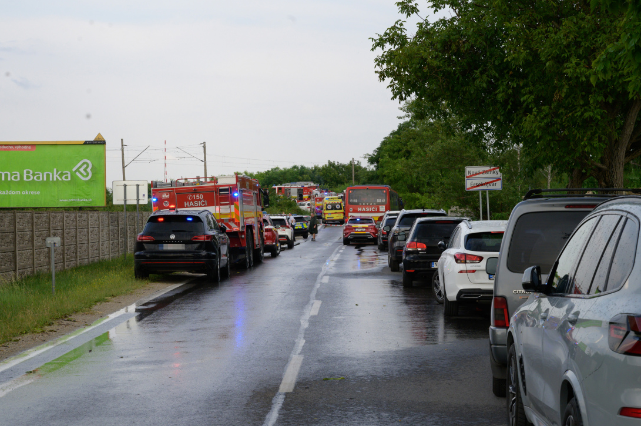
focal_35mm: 77
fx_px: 1370
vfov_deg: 17.7
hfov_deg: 26.3
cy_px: 227
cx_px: 311
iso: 1250
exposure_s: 1/800
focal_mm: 70
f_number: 10
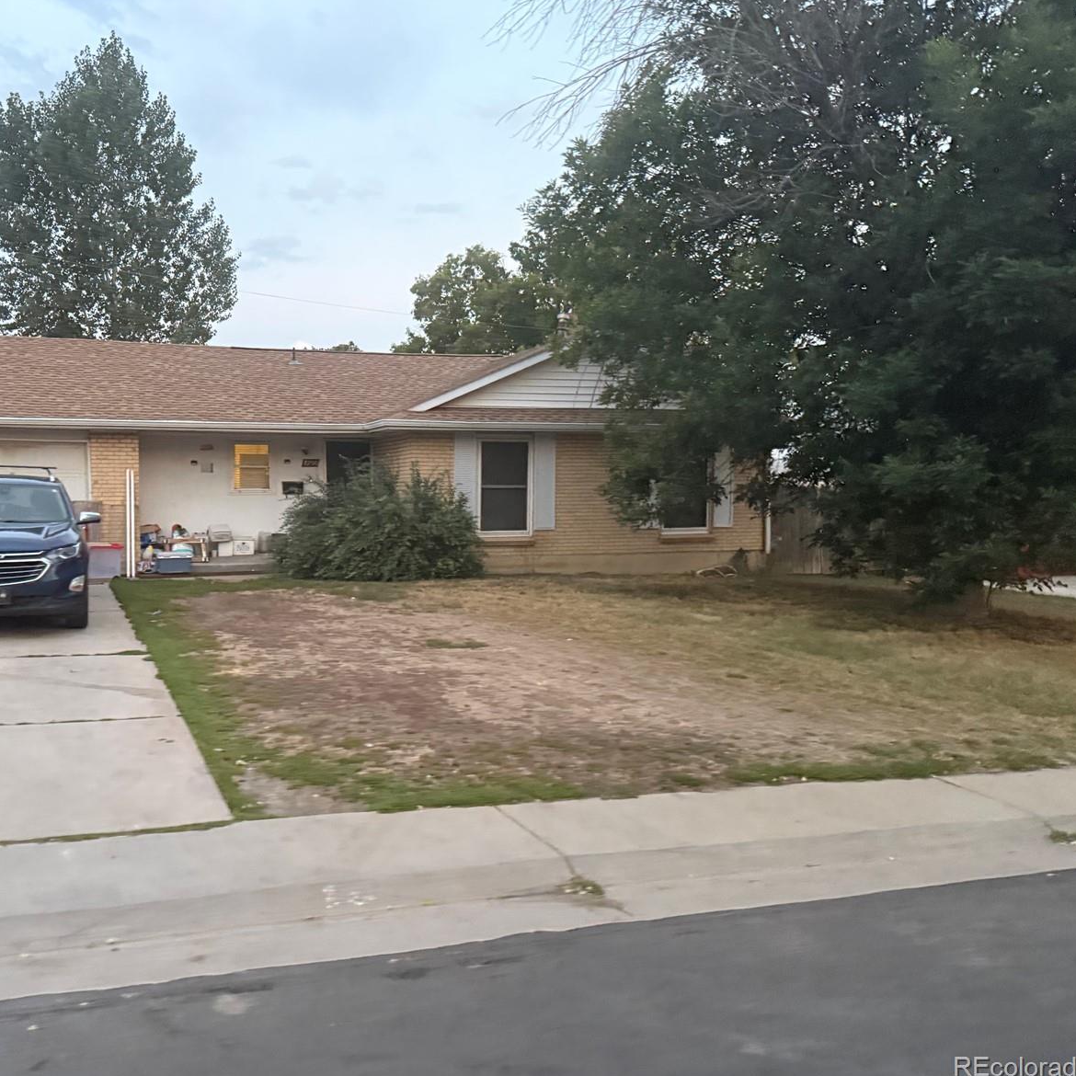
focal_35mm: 29
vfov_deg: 55.6
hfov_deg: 54.6
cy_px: 534
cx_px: 367
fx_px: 1020
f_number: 1.78
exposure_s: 1/55
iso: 800
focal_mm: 6.76
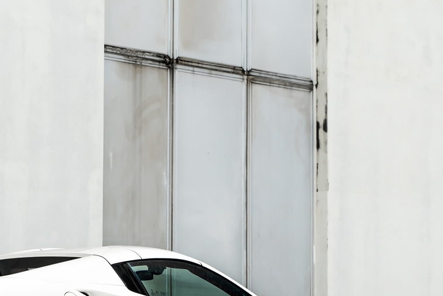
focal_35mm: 122
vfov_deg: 11.2
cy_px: 216
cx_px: 65
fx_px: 1502
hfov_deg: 16.6
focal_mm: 48
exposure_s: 1/640
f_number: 5
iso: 160
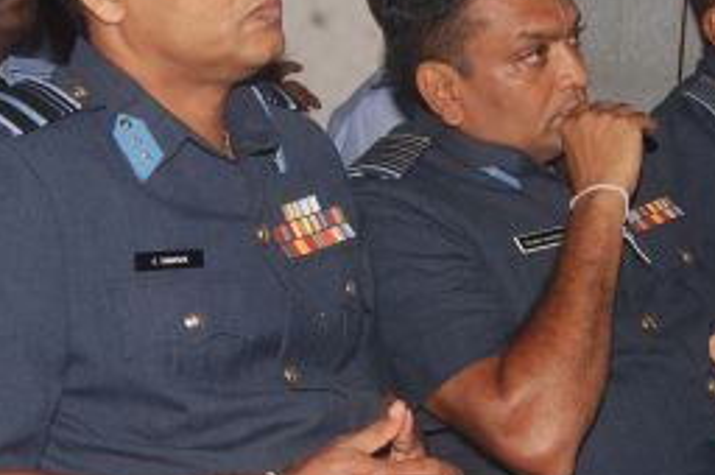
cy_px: 293
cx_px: 519
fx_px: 2797
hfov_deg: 14.5
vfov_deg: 9.7
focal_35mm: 141
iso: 200
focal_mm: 40
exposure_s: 1/100
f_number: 7.1
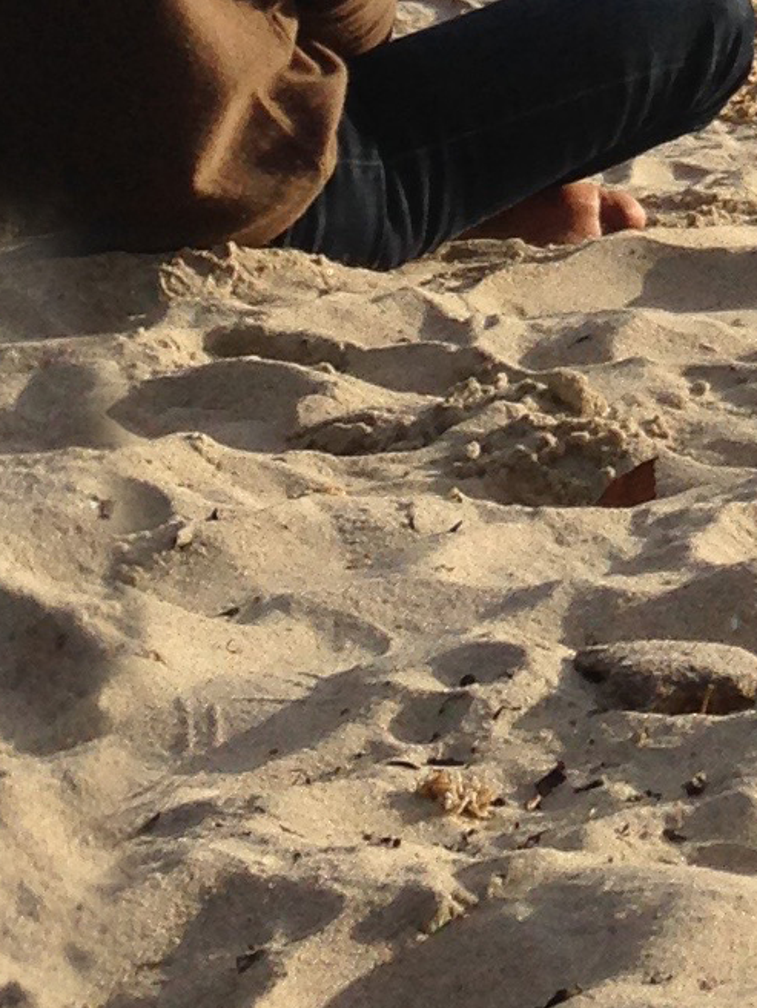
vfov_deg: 11.1
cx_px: 1012
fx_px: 4780
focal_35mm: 164
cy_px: -871
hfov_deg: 8.9
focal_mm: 4.12
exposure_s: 1/1938
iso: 50
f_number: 2.4
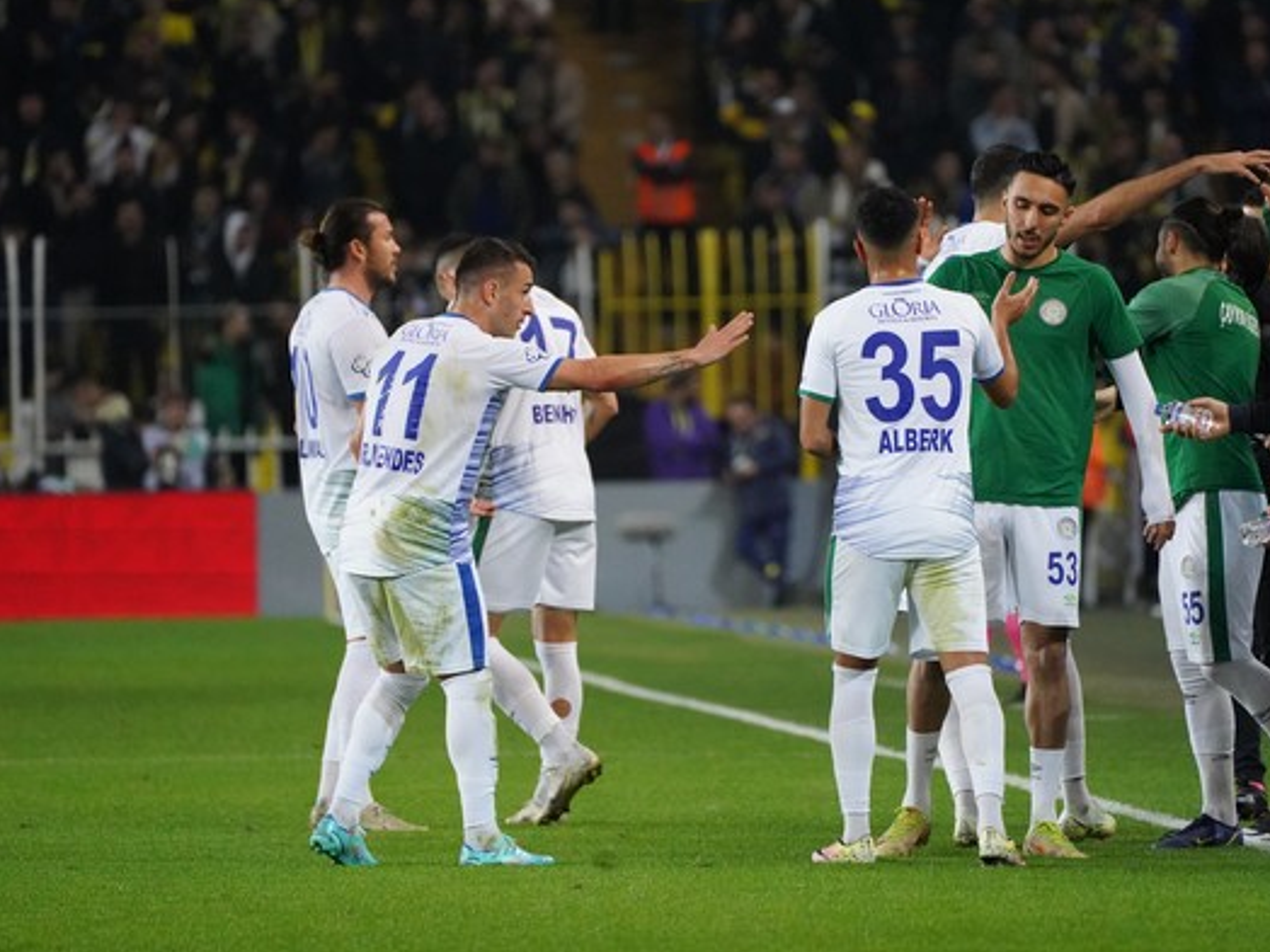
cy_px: 447
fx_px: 16436
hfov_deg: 4.4
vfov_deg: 3.3
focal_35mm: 448
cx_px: 732
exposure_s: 1/2000
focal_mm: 364
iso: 10000
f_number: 5.6
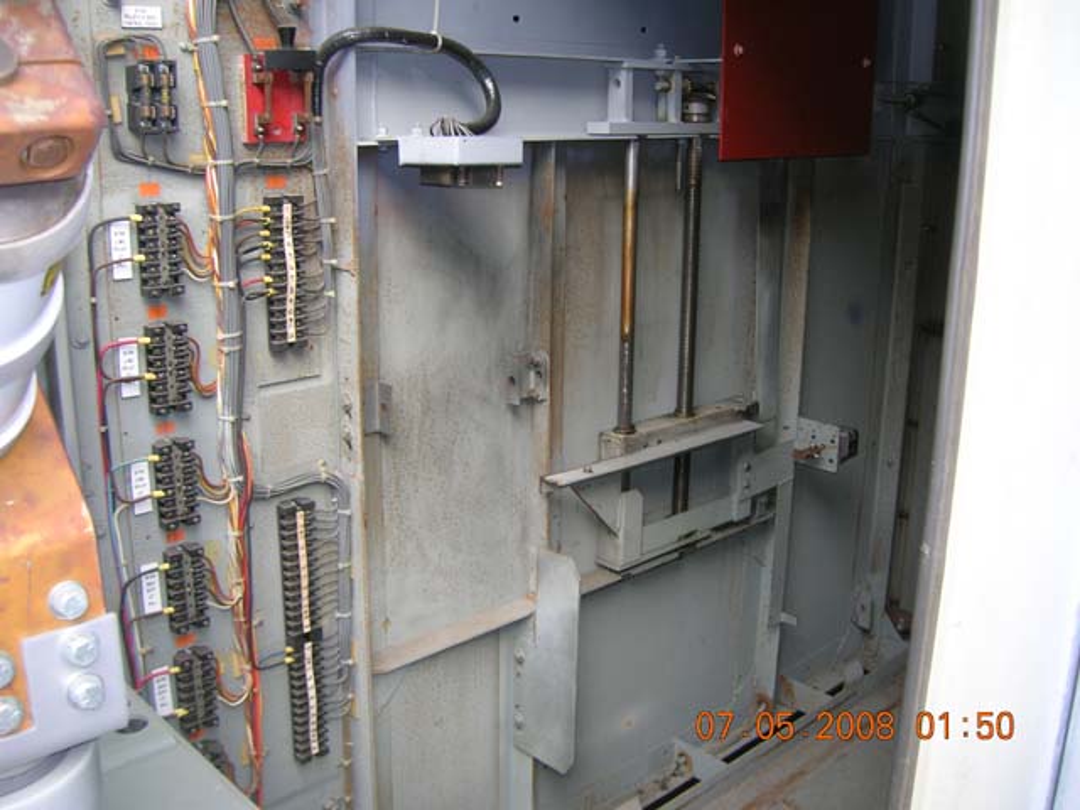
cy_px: 405
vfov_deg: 41.8
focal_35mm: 34
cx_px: 540
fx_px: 1061
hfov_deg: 54.0
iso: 50
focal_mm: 5.7
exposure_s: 1/47.5
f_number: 2.9
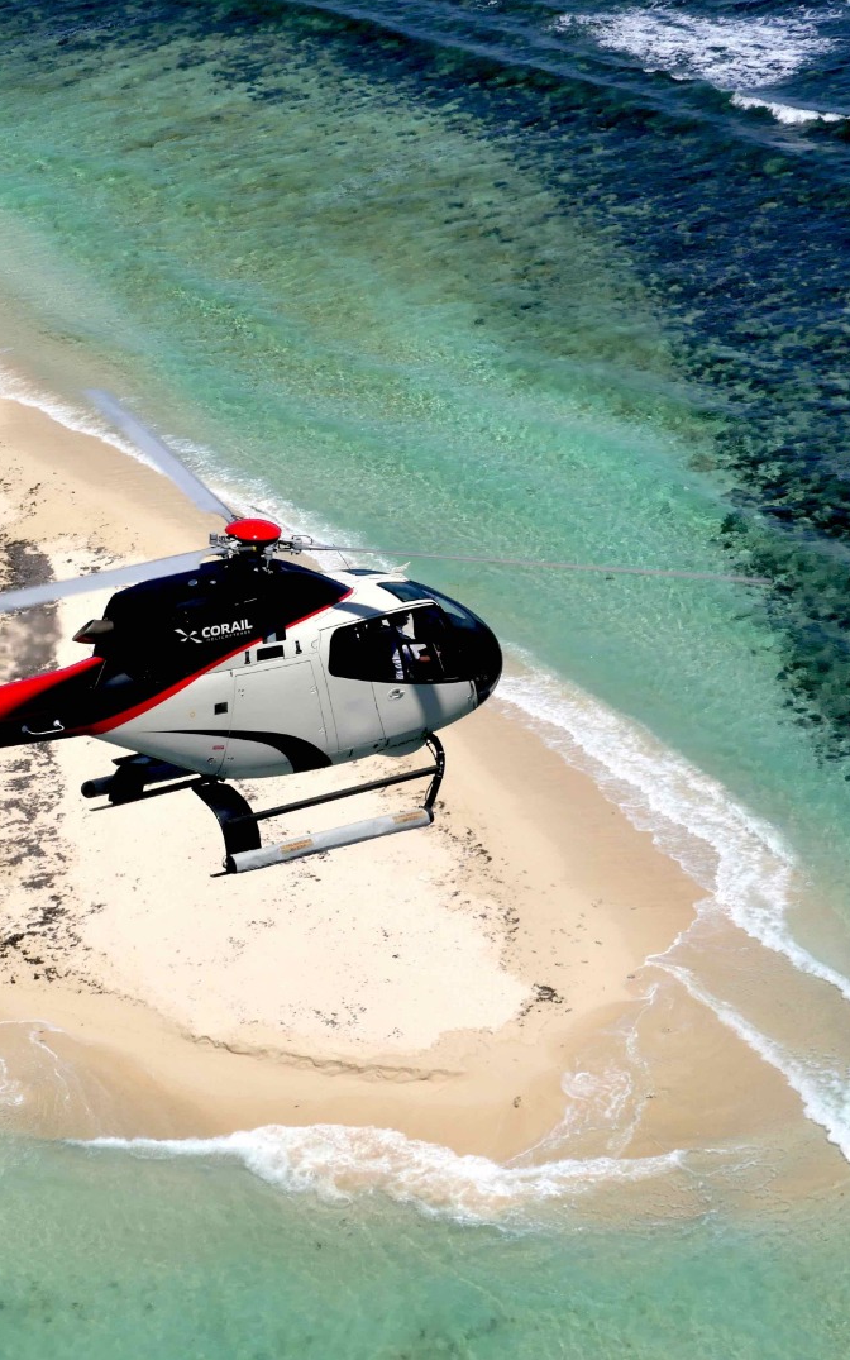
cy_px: 678
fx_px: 4632
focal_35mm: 125
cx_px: 54
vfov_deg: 16.7
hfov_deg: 10.4
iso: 200
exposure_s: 1/1300
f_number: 10
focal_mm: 44
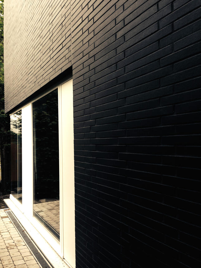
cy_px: 134
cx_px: 100
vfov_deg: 55.4
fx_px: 255
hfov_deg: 42.9
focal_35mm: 33
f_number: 2.4
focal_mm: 4.12
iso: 50
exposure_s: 1/40
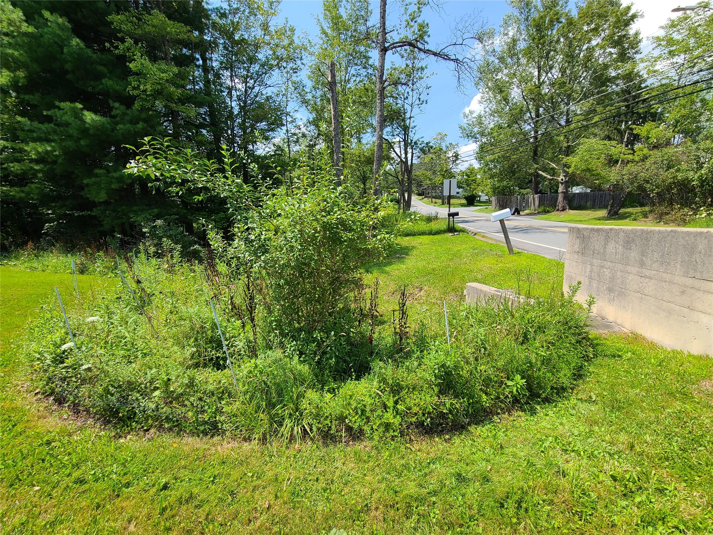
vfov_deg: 89.9
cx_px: 356
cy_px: 268
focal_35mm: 13
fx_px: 268
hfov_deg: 106.2
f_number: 2.2
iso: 50
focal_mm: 2.2
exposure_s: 1/1135
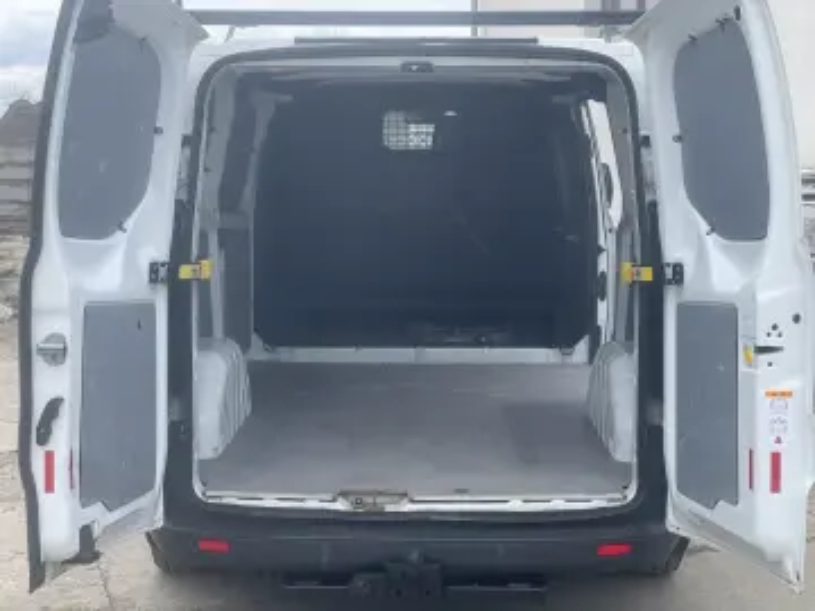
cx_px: 408
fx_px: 1224
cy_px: 306
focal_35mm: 52
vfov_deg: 28.0
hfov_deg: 36.8
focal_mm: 6
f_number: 2
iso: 32
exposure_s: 1/615
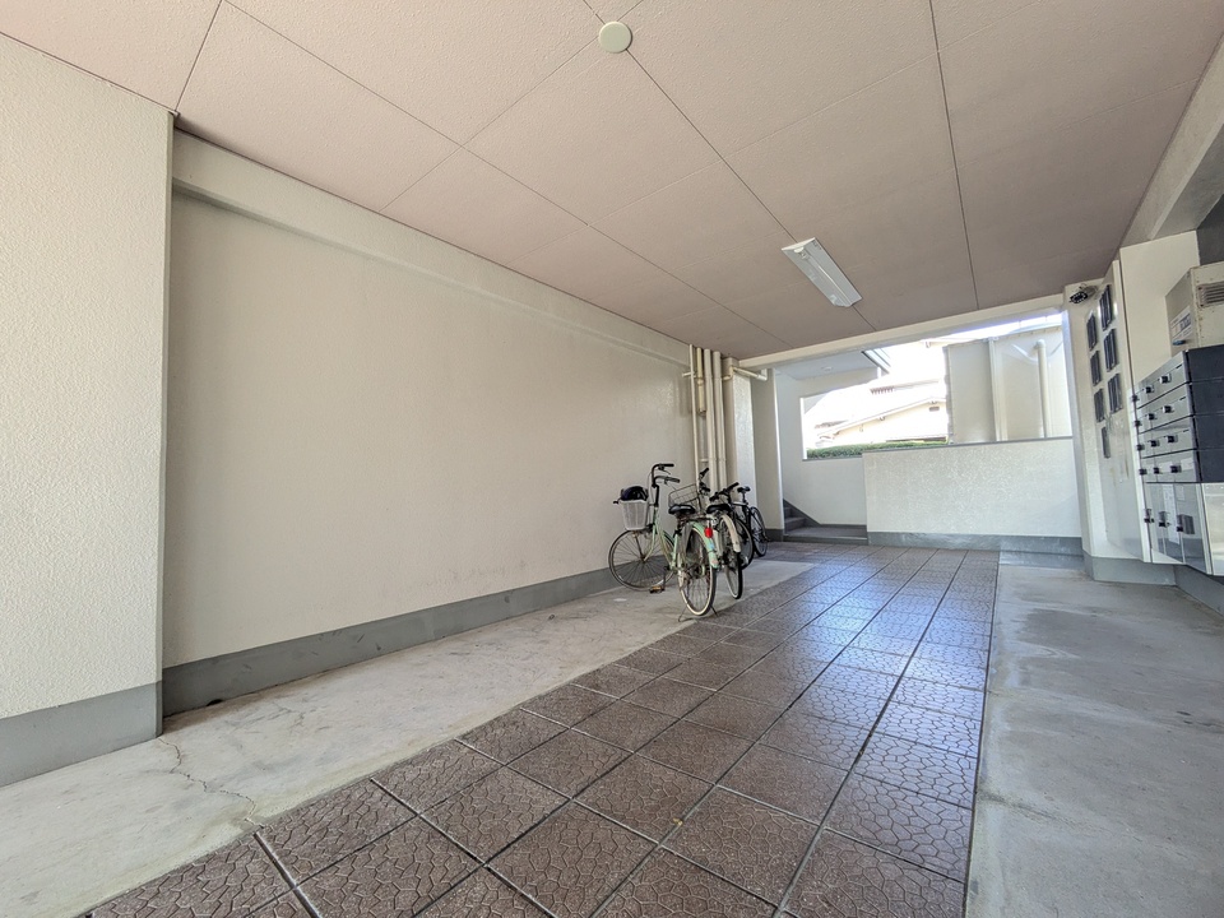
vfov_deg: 85.7
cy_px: 459
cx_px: 612
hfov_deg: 102.1
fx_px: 495
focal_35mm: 14
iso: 89
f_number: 2.2
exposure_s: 1/120
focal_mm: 1.83
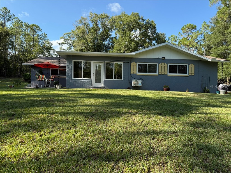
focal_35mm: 24
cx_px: 116
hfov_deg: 71.6
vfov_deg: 56.8
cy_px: 86
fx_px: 160
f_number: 1.78
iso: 100
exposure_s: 1/1618
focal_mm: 6.76
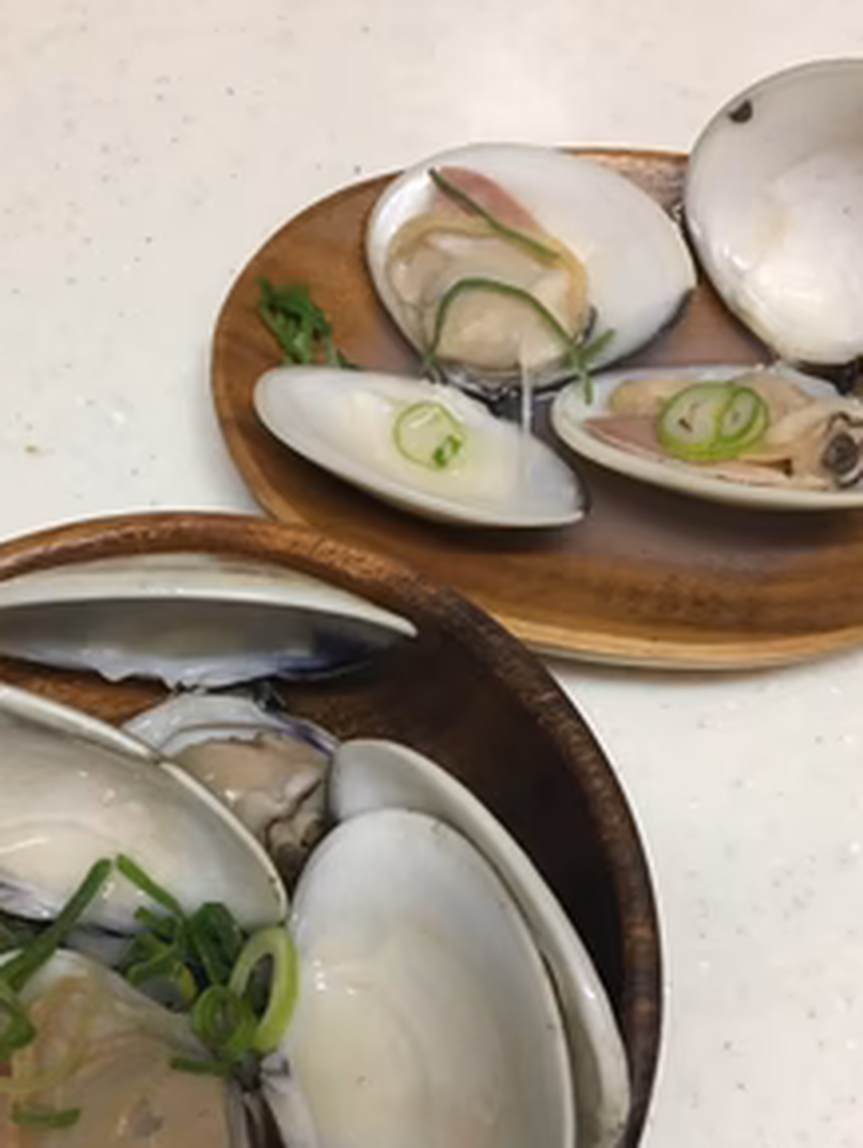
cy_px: 713
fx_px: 1328
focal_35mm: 40
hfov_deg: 35.8
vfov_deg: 46.4
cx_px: 333
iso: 160
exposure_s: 1/30
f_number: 2.2
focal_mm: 4.15
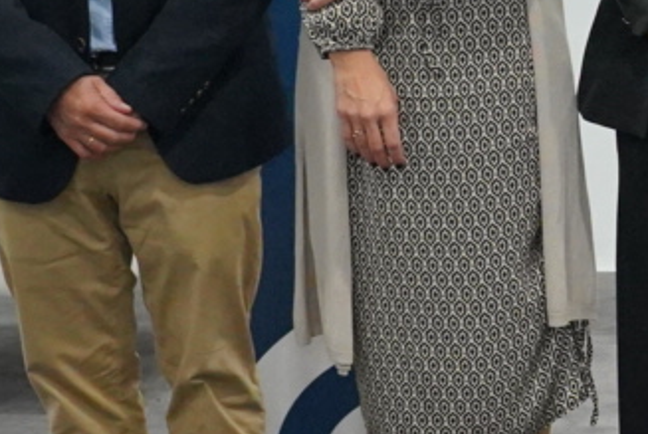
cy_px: -101
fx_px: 2758
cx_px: 1270
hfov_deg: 12.0
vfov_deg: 8.9
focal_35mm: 153
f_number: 5.6
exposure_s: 1/125
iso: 4000
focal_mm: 31
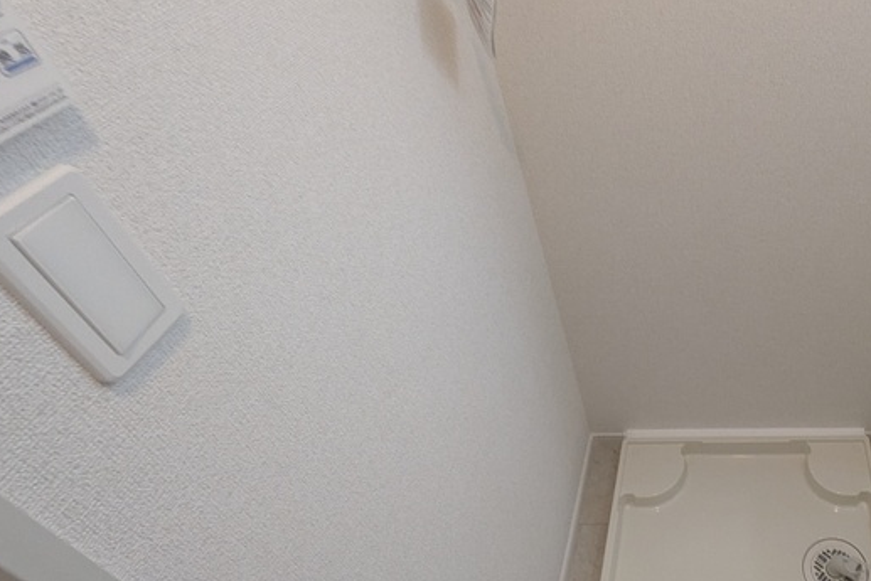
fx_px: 653
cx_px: 729
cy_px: 273
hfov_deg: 60.4
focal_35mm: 27
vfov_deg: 47.9
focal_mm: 1.83
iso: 94
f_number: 2.2
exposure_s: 1/24
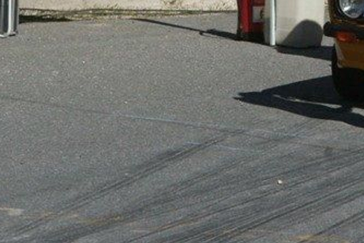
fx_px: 12423
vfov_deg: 1.1
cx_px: 323
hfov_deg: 1.7
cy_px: -100
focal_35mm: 1228
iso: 800
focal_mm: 400
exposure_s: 1/1600
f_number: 13
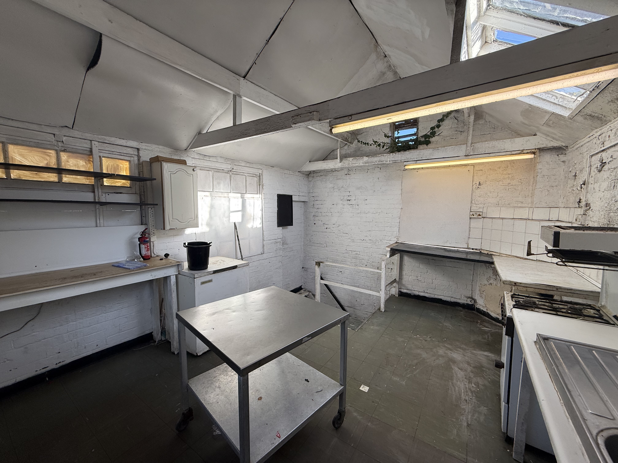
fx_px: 250
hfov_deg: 102.1
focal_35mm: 14
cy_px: 232
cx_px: 309
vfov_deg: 85.7
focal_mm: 2.22
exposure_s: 1/284
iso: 64
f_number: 2.2
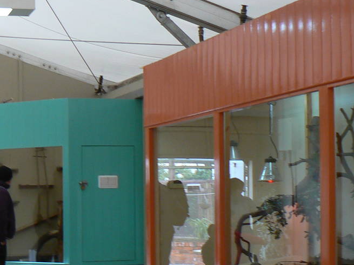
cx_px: 52
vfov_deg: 16.6
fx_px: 900
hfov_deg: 21.9
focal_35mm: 88
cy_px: 214
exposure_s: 1/40
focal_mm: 6
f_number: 2.8
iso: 80
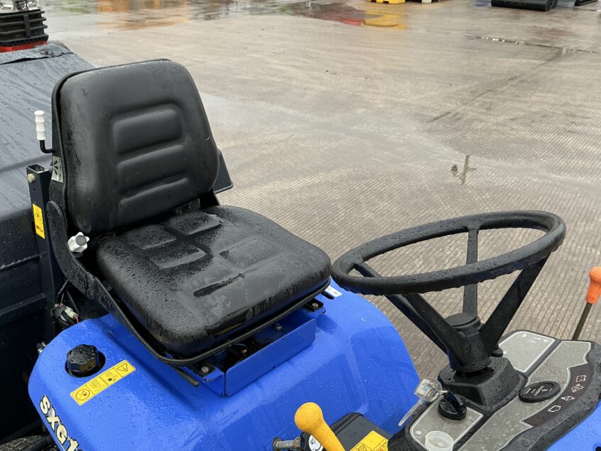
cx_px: 238
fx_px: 590
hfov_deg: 53.6
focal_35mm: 34
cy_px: 227
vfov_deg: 41.8
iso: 25
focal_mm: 3
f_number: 1.8
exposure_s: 1/289
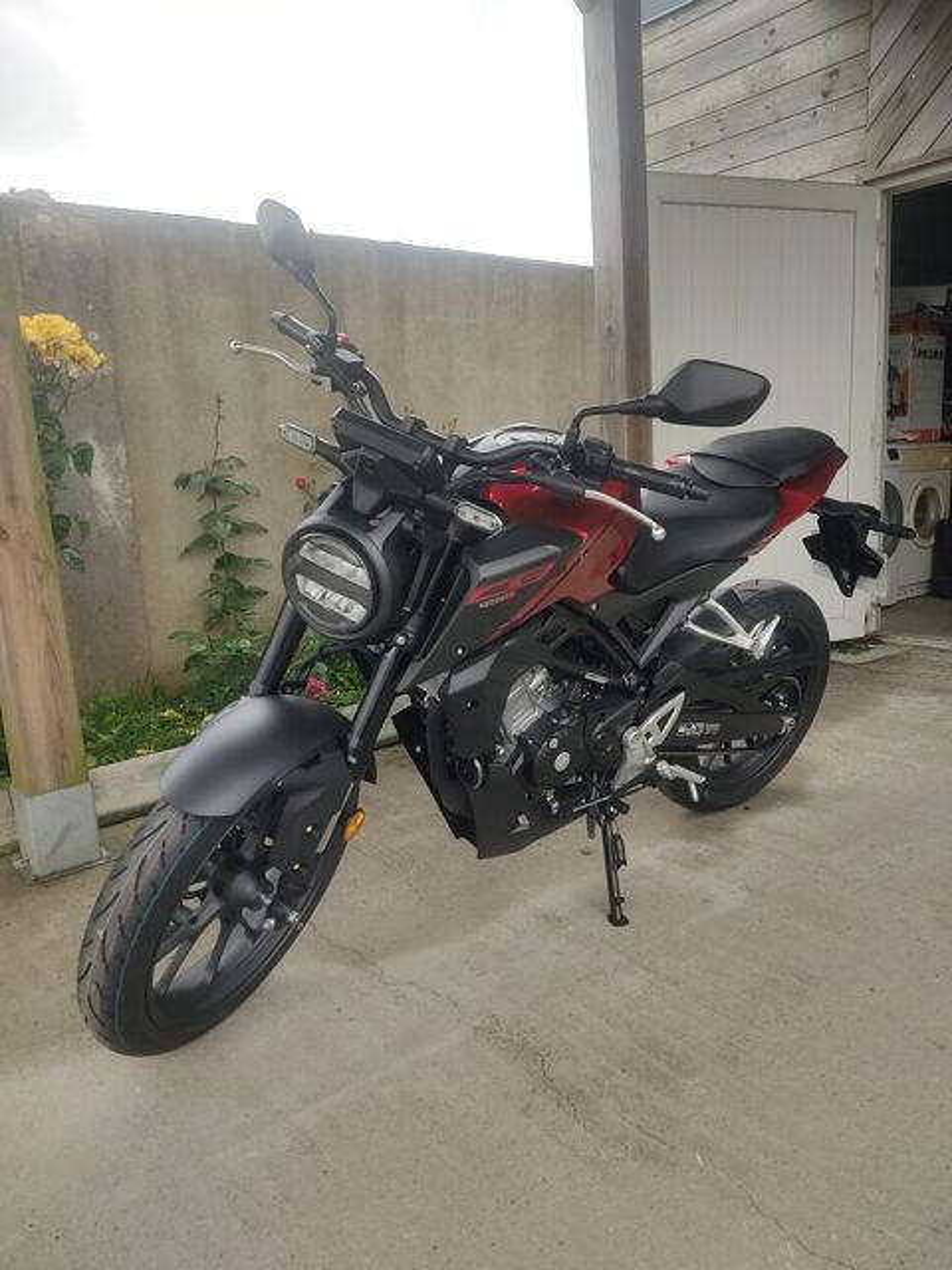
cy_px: 635
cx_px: 476
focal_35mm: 26
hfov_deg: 53.1
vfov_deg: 67.3
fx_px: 953
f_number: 1.79
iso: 100
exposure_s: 1/232
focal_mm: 4.74
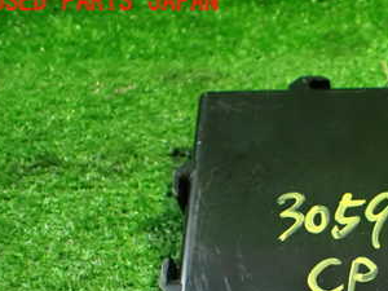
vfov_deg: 23.6
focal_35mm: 60
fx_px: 673
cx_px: 371
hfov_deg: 30.3
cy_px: 277
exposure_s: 1/80
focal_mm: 5.4
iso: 800
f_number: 2.3
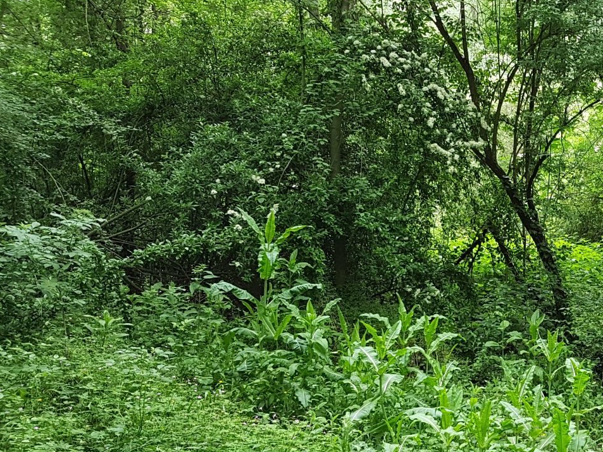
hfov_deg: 32.4
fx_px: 958
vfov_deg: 26.5
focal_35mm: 55
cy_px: 257
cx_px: 589
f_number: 1.7
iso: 80
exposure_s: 1/50
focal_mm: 4.2
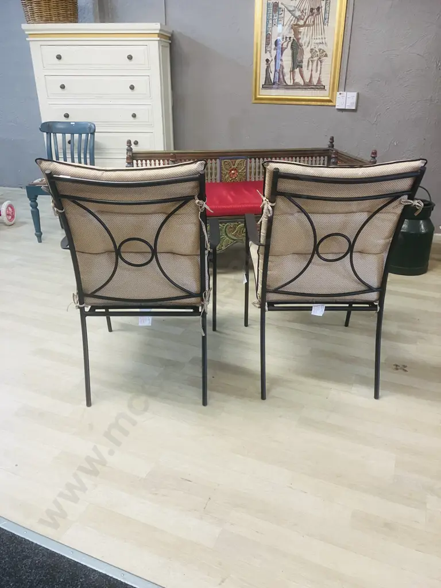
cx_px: 220
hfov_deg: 49.7
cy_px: 294
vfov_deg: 63.4
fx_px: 476
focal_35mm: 28
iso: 160
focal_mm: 3.99
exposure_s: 1/50
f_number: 1.8
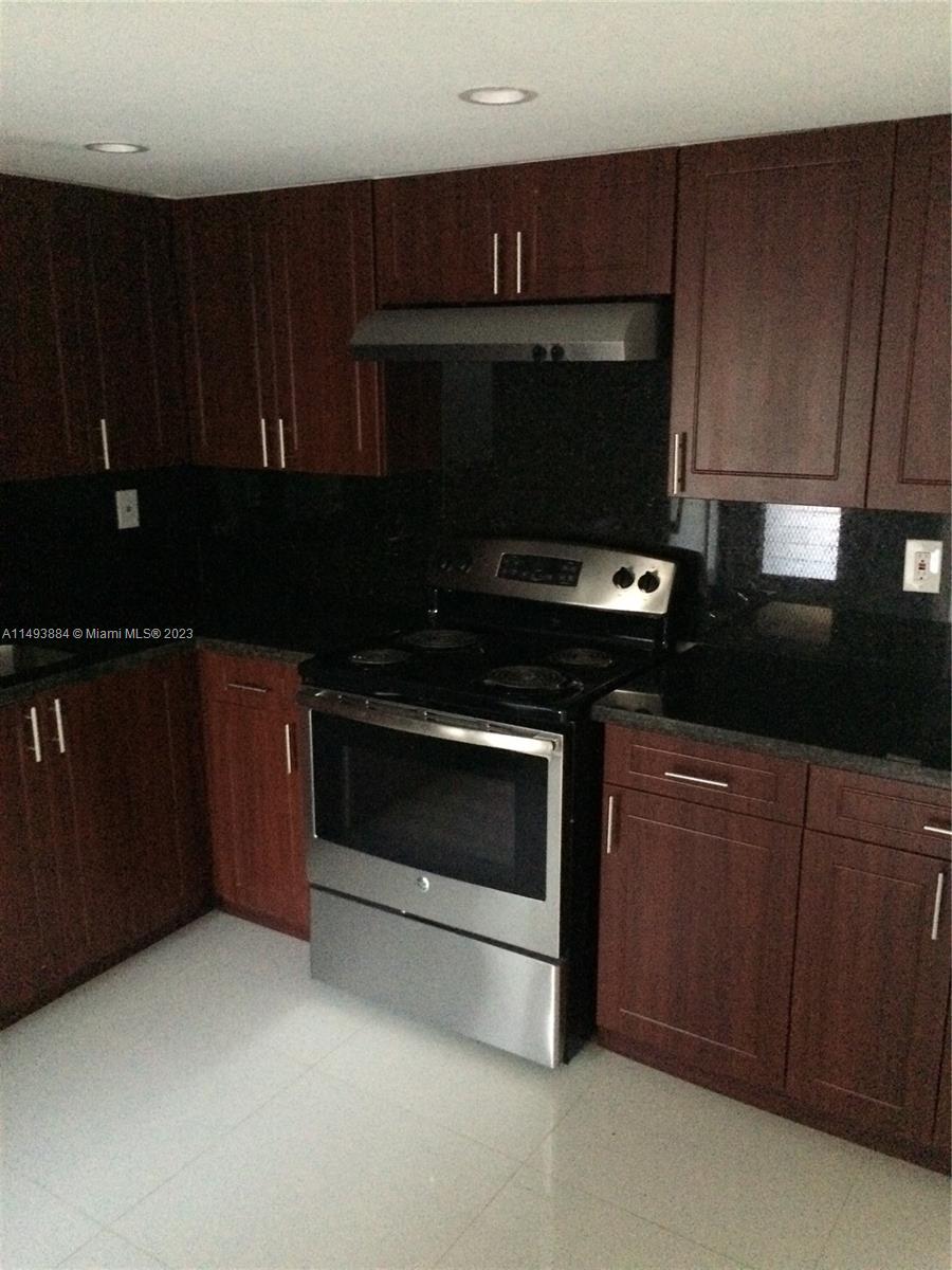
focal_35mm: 29
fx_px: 1063
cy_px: 635
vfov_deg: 61.7
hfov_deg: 48.2
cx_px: 476
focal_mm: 4.15
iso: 640
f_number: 2.2
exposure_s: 1/15
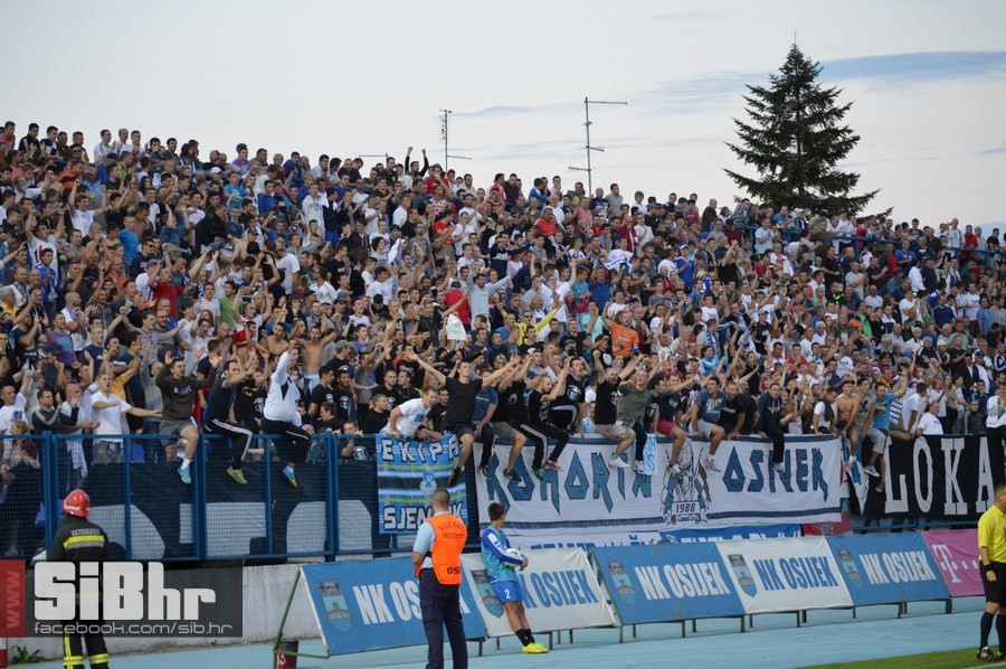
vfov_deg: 10.1
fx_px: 3768
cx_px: 503
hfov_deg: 15.2
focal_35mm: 135
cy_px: 334
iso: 1600
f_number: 4.5
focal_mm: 90
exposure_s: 1/320
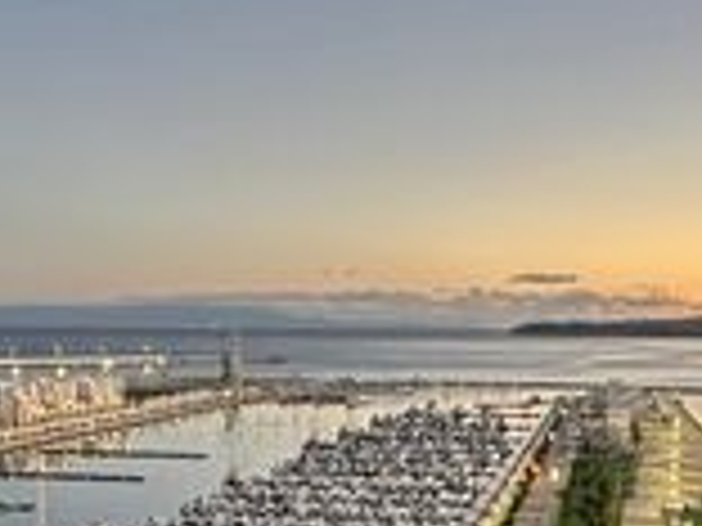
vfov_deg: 22.5
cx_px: 378
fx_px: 1095
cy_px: 773
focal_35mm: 54
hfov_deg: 35.5
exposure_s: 1/50
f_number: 2.2
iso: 1250
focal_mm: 2.22
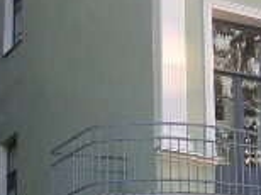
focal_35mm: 182
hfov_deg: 10.6
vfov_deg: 8.1
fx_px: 1370
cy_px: 118
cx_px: 353
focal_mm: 5.8
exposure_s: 1/143
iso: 50
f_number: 2.8
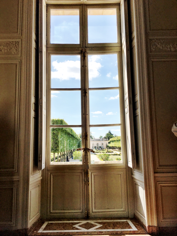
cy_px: 118
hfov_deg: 48.2
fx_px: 198
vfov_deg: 61.7
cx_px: 88
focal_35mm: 29
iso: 25
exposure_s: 1/1709
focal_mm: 4.15
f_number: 2.2
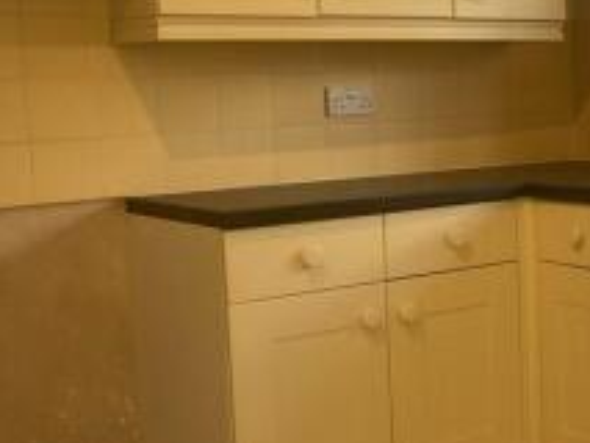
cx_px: 710
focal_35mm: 71
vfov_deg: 20.7
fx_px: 1211
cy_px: 204
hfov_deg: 24.7
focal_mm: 4.25
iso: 32
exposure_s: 1/121
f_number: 1.8
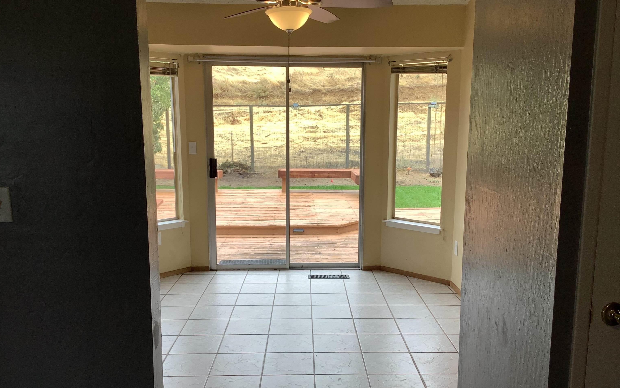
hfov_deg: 58.1
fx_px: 558
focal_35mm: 33
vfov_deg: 38.3
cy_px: 211
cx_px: 309
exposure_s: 1/120
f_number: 2.4
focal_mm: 3.3
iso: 25
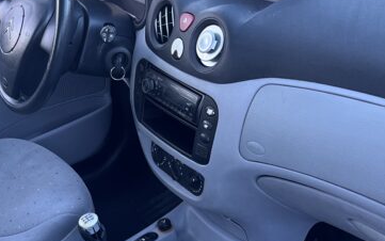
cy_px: 253
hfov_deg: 32.3
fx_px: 640
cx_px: 60
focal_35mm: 61
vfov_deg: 20.5
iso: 125
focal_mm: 5.1
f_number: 1.6
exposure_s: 1/116
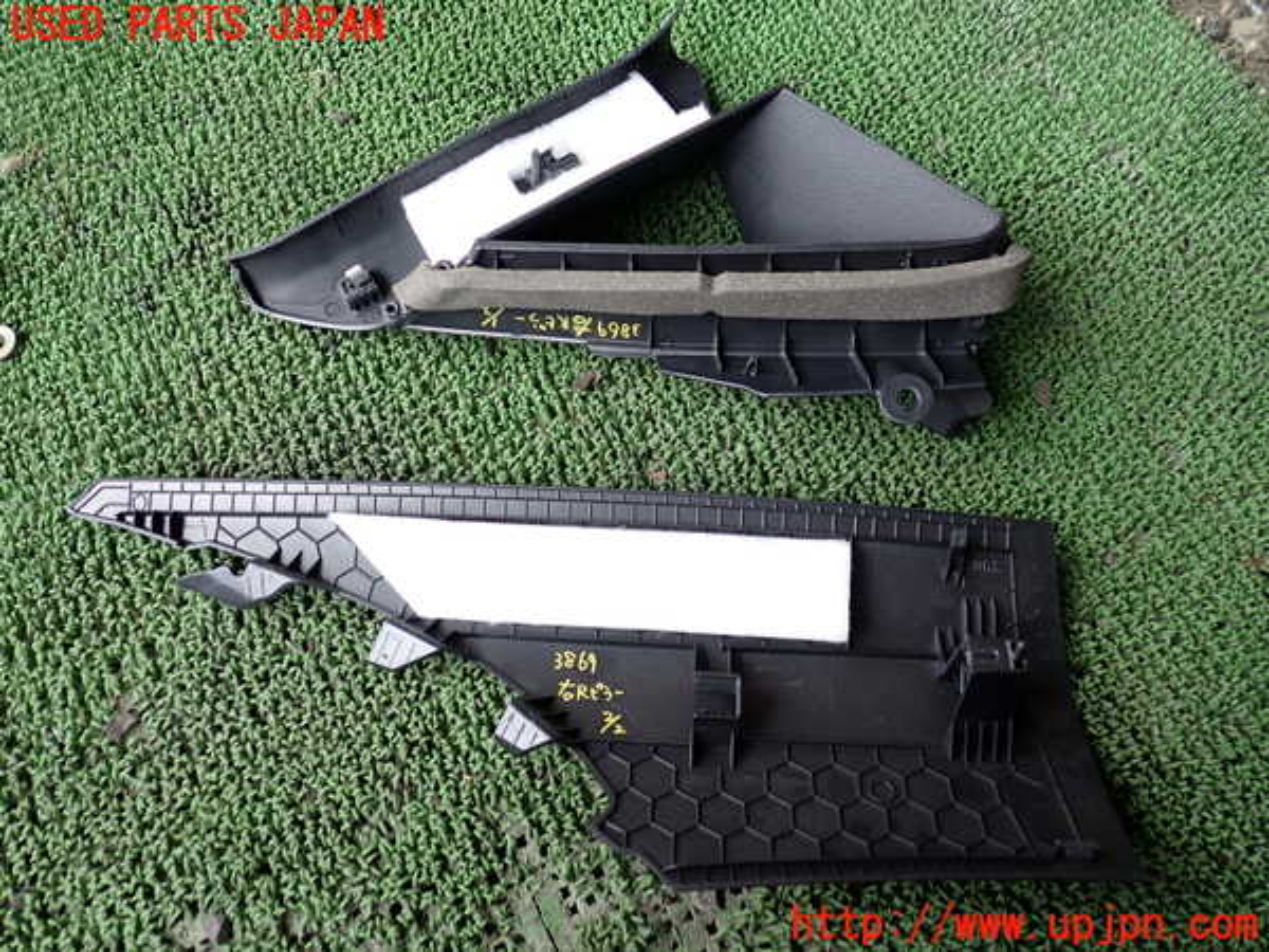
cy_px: 476
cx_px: 634
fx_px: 1100
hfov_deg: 60.0
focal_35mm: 30
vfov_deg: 46.8
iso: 200
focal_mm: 5.4
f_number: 2.3
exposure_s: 1/60
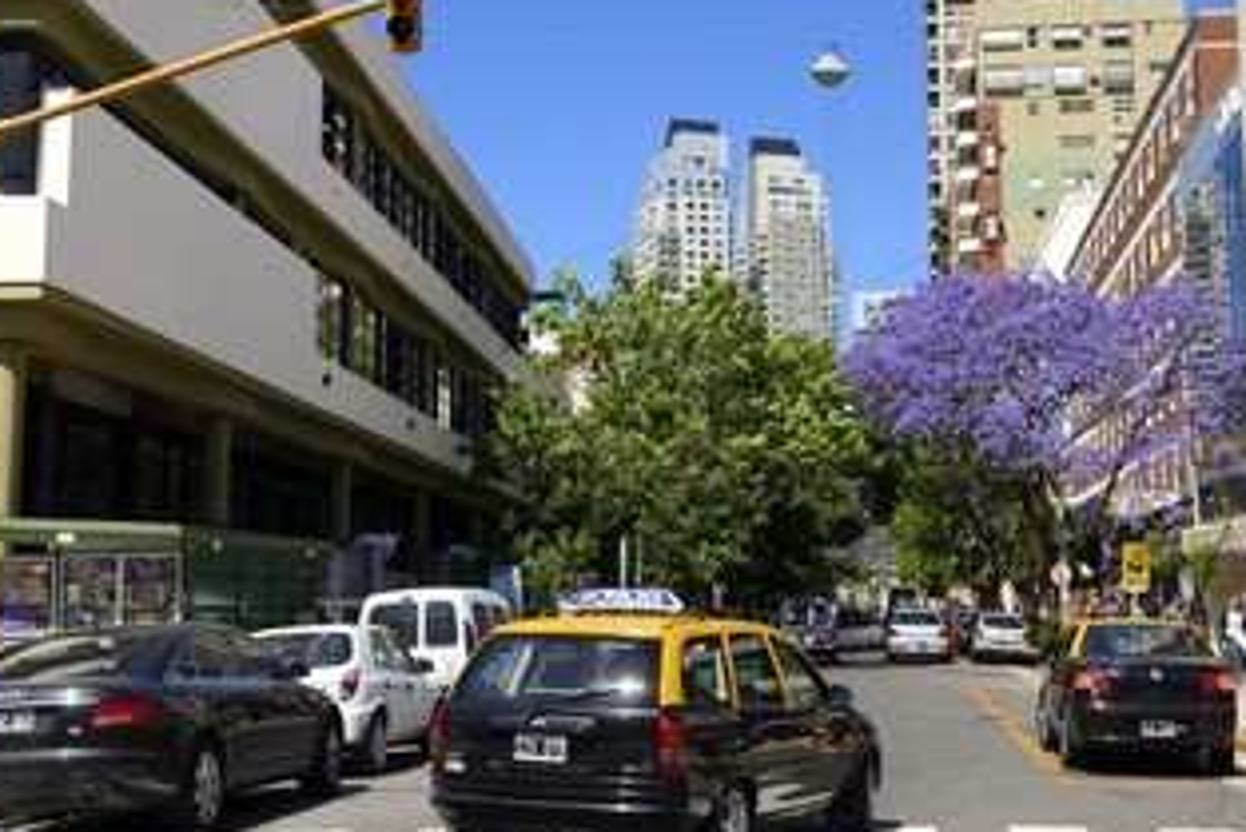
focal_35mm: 51
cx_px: 713
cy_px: 354
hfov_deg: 38.8
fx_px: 1766
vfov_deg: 26.5
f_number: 8
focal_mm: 38
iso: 400
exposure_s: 1/1000
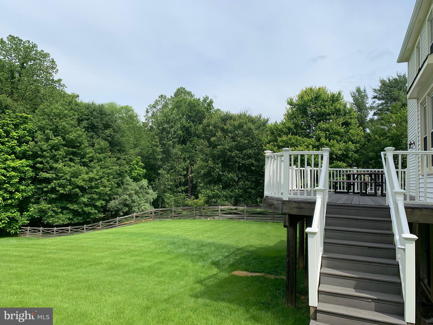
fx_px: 325
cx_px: 216
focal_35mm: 26
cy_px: 162
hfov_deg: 67.3
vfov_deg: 53.1
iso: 25
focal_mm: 4.25
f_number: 1.8
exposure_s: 1/2545
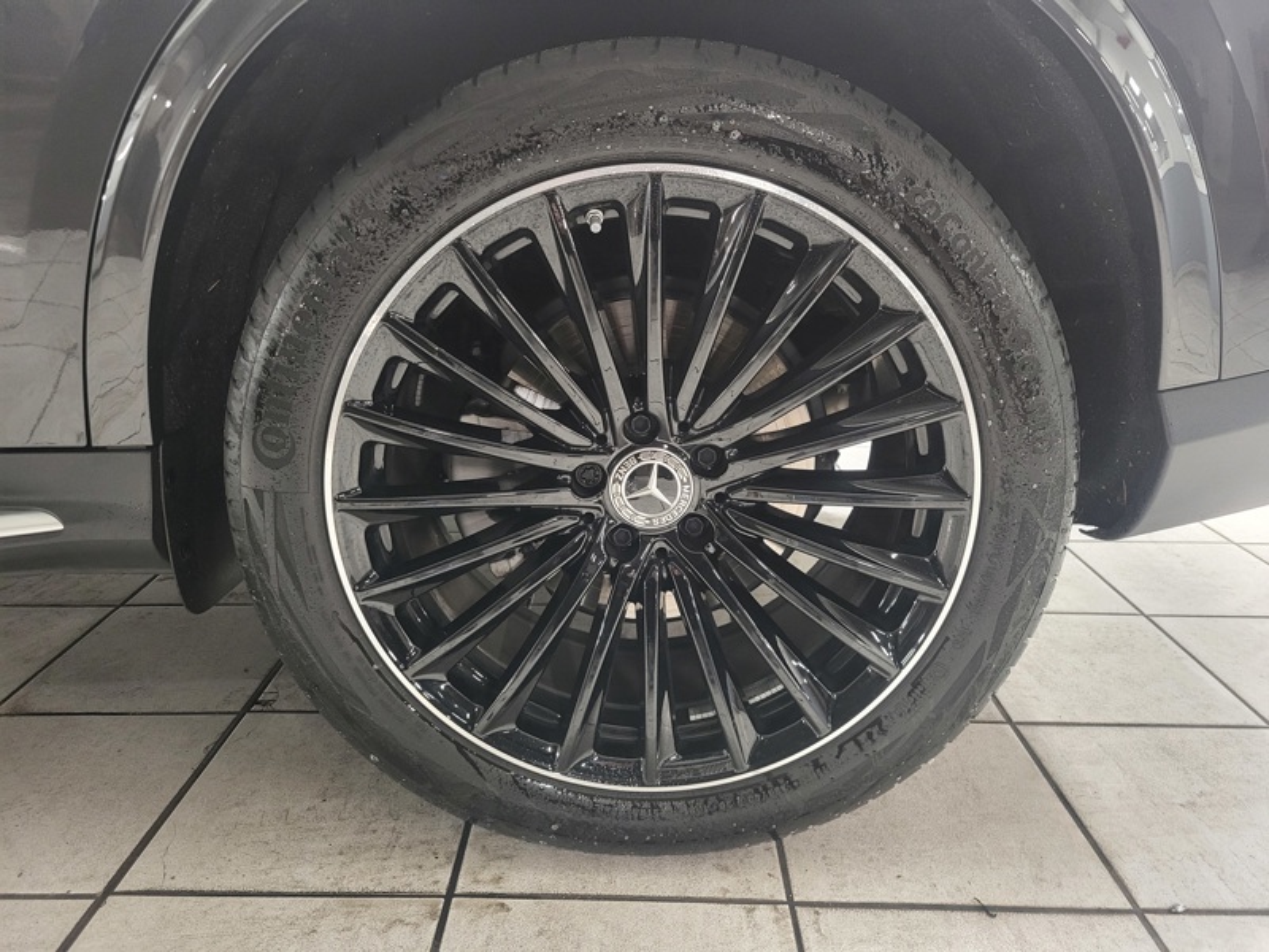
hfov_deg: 67.3
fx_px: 953
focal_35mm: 26
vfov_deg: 53.1
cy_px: 476
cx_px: 634
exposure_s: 1/50
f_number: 1.8
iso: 640
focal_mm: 5.4
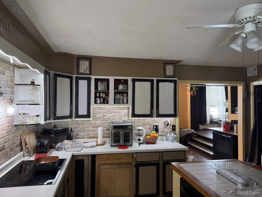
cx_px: 131
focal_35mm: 24
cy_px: 98
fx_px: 182
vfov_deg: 56.8
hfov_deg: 71.6
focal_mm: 6.76
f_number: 1.78
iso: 200
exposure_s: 1/91
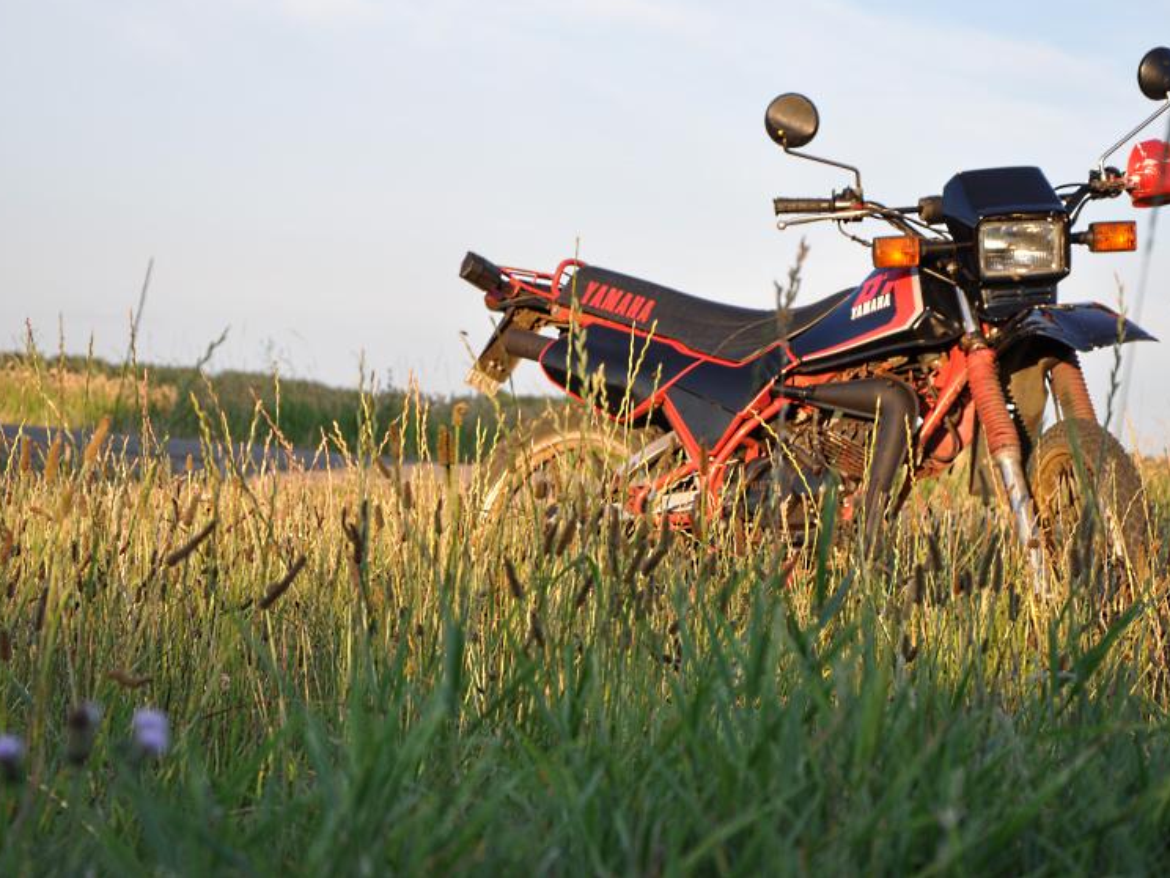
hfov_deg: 19.3
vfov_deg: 14.5
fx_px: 3448
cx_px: 624
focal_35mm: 102
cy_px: 435
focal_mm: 62
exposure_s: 1/200
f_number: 7.1
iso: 200
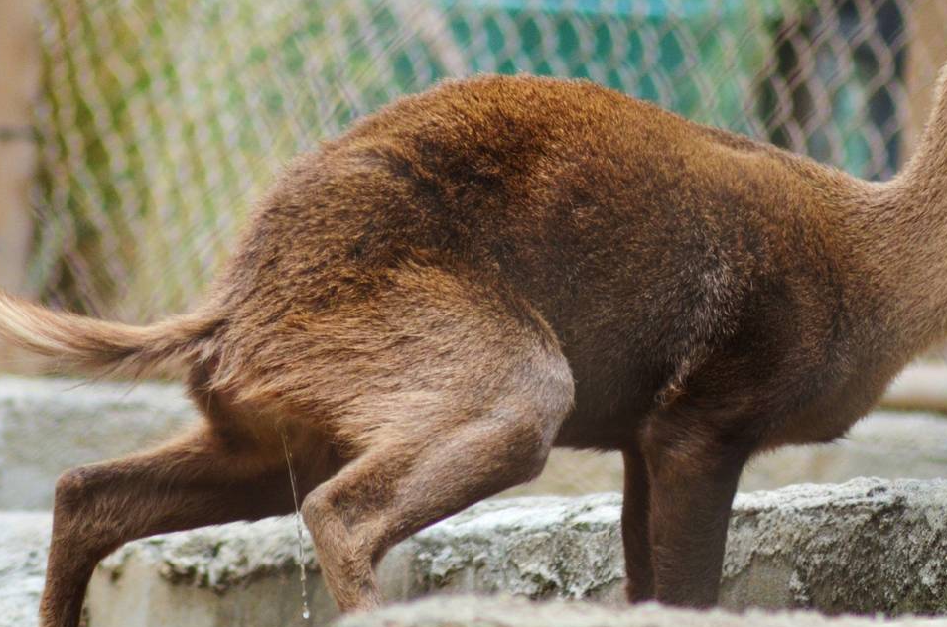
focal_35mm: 755
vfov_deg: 1.8
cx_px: 626
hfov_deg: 2.7
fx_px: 19821
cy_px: 286
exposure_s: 1/500
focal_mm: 300
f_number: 5.6
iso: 800
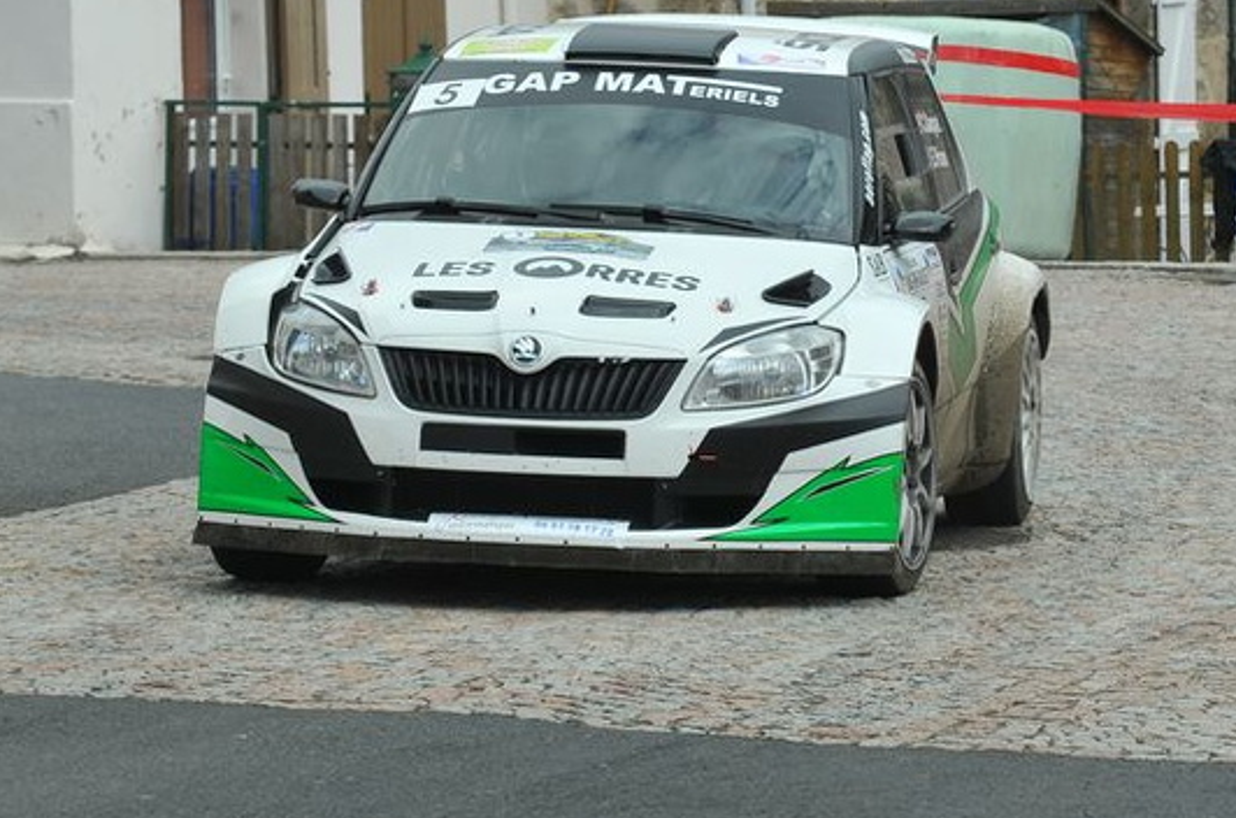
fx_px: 10335
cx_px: 688
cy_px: 287
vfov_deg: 4.5
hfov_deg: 6.8
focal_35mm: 302
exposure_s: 1/800
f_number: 10
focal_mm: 135
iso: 320
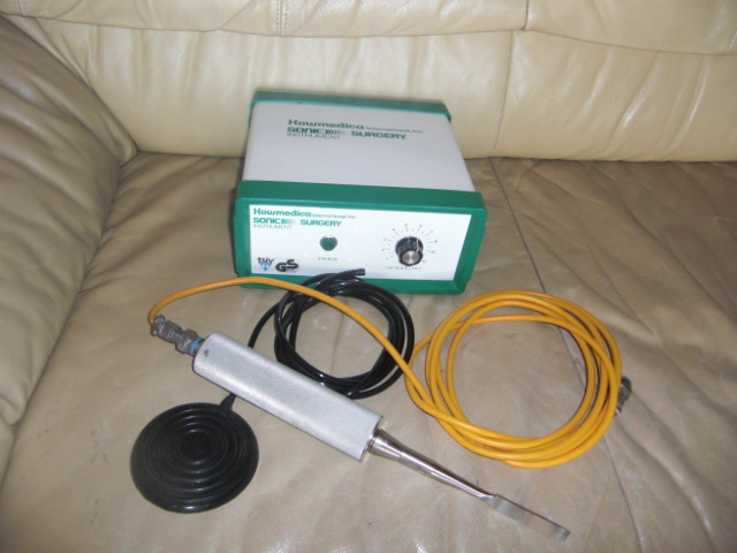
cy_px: 276
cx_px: 368
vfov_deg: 49.7
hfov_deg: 63.4
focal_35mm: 28
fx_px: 596
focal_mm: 4.9
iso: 200
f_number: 2.6
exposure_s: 1/60
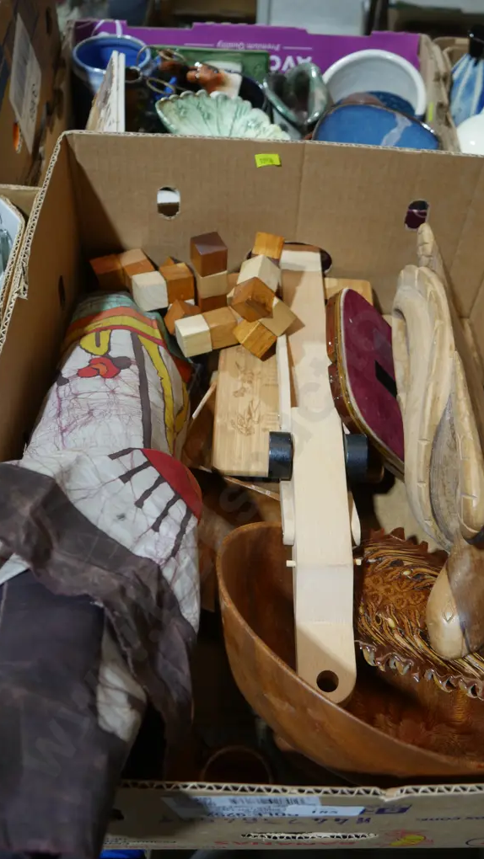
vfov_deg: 56.6
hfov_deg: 33.6
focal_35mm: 35
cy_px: 430
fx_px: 798
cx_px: 292
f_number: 3.6
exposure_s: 1/60
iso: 250
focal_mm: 16
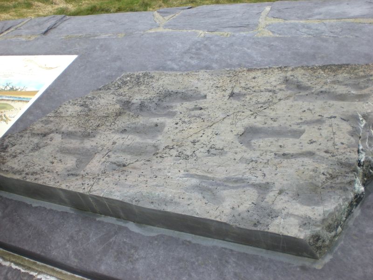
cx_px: 186
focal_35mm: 38
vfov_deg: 37.7
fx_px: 409
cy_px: 140
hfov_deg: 49.0
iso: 100
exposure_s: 1/125
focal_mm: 6.3
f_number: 3.1
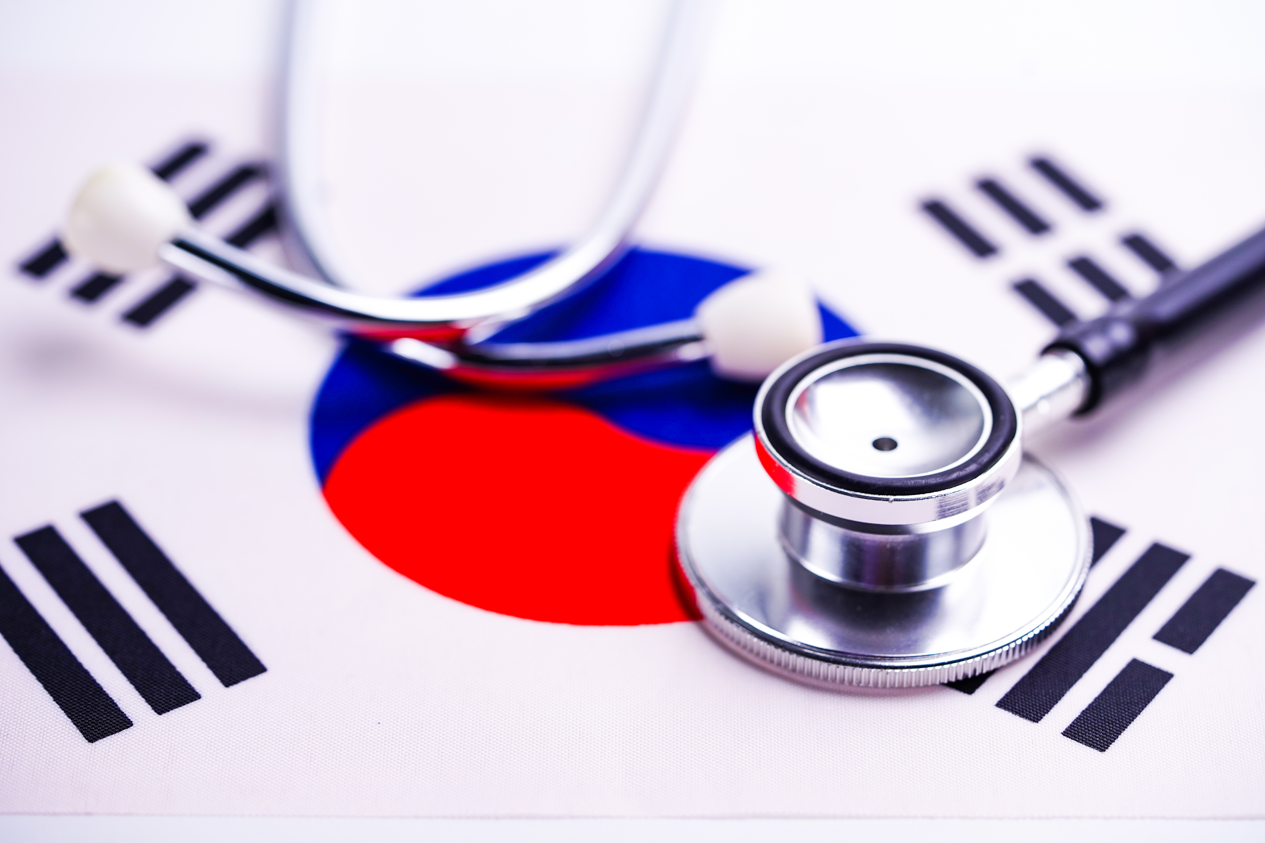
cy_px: 422
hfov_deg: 22.6
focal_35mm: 90
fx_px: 3162
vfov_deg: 15.2
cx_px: 632
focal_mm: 90
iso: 200
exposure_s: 1/100
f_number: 4.5
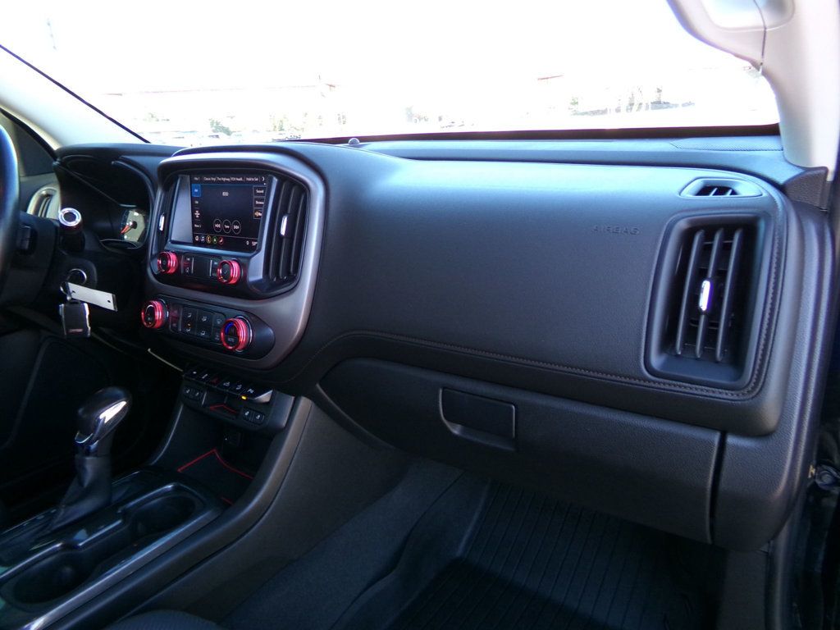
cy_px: 315
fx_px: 582
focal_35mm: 24
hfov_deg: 71.6
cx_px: 420
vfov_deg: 56.8
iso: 270
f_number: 3.7
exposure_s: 1/60
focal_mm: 4.3
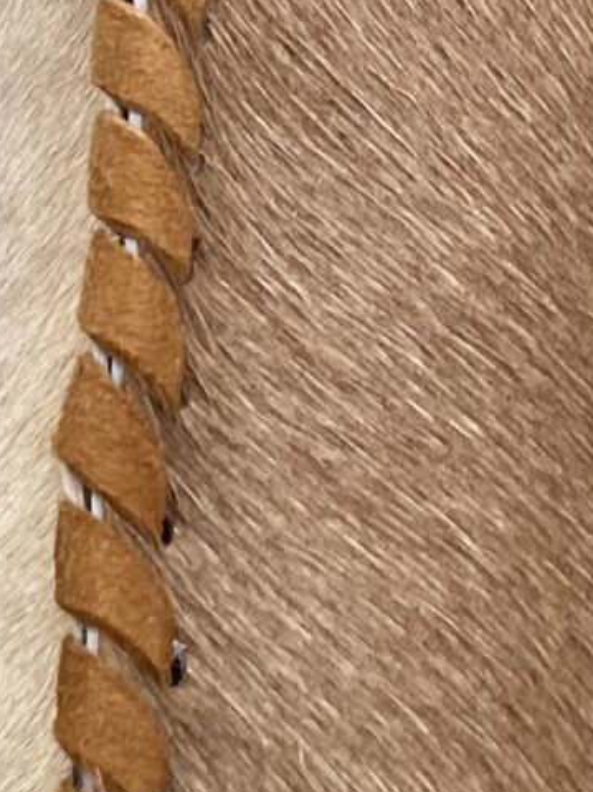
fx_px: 3176
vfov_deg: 14.0
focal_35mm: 139
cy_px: -31
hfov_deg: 9.5
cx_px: -813
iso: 32
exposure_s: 1/207
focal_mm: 4.25
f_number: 1.8
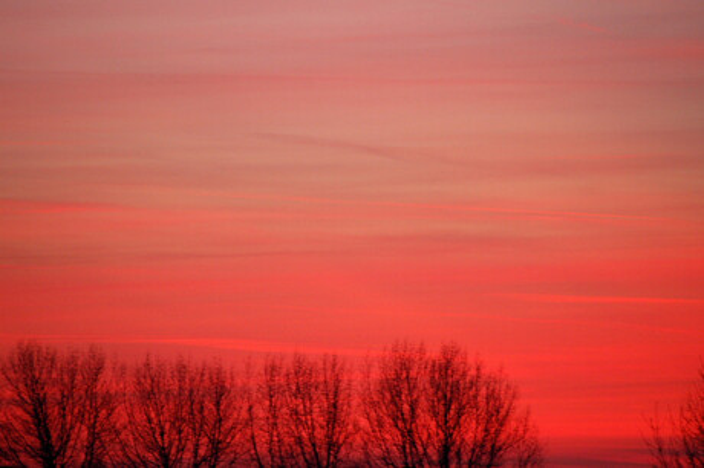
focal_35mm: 300
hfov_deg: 6.9
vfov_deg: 4.6
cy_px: 234
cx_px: 352
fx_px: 5862
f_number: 5.6
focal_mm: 200
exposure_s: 1/30
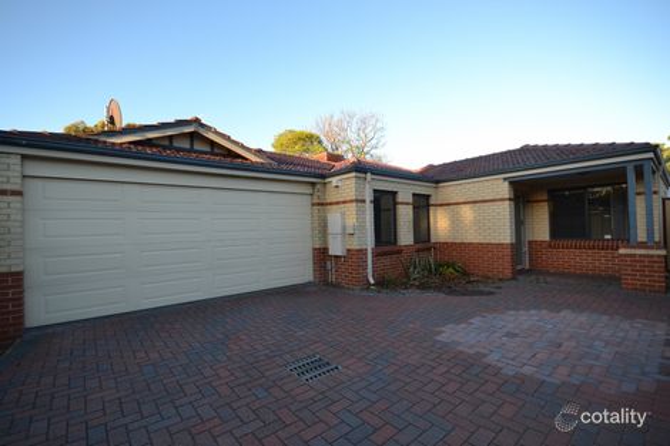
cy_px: 223
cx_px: 335
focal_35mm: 15
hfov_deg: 100.4
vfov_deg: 77.3
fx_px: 279
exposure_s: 1/125
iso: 200
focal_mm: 10
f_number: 5.6
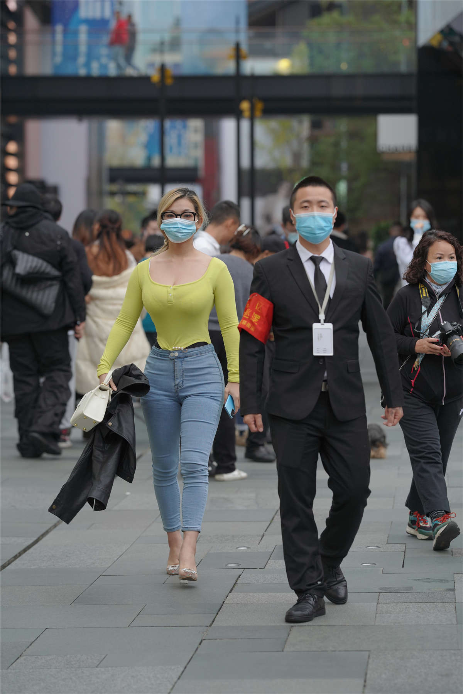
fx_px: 2604
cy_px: 347
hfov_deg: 10.2
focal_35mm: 135
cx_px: 232
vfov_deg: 15.2
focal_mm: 135
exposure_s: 1/640
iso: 640
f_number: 3.5
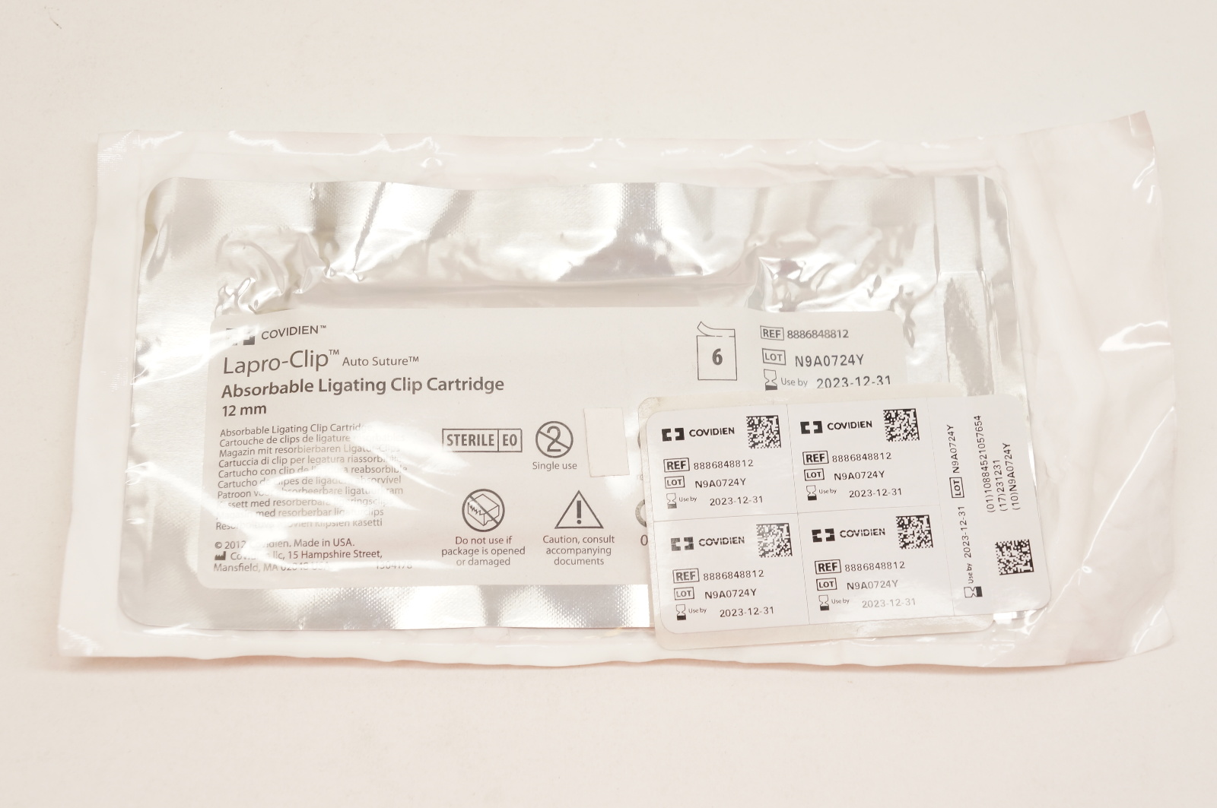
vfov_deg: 22.6
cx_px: 608
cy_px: 404
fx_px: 2026
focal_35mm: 60
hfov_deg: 33.4
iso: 400
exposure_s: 1/60
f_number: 7.1
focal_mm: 40
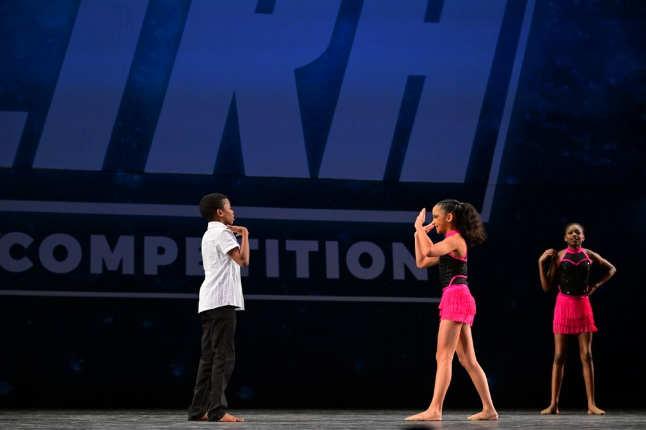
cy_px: 217
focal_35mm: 71
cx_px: 323
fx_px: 1274
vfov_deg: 19.2
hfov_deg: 28.5
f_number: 3.5
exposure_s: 1/1000
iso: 2500
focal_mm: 70
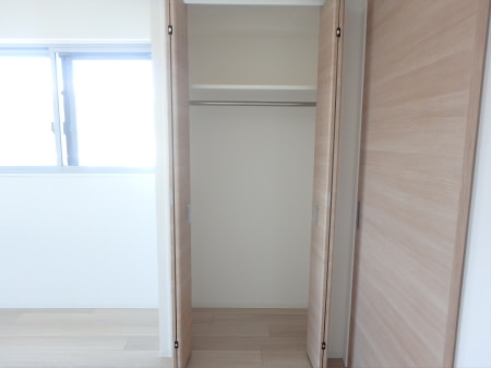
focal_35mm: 21
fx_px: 298
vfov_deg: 63.4
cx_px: 246
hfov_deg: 79.0
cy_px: 184
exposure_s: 1/30
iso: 250
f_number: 3.5
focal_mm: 3.7
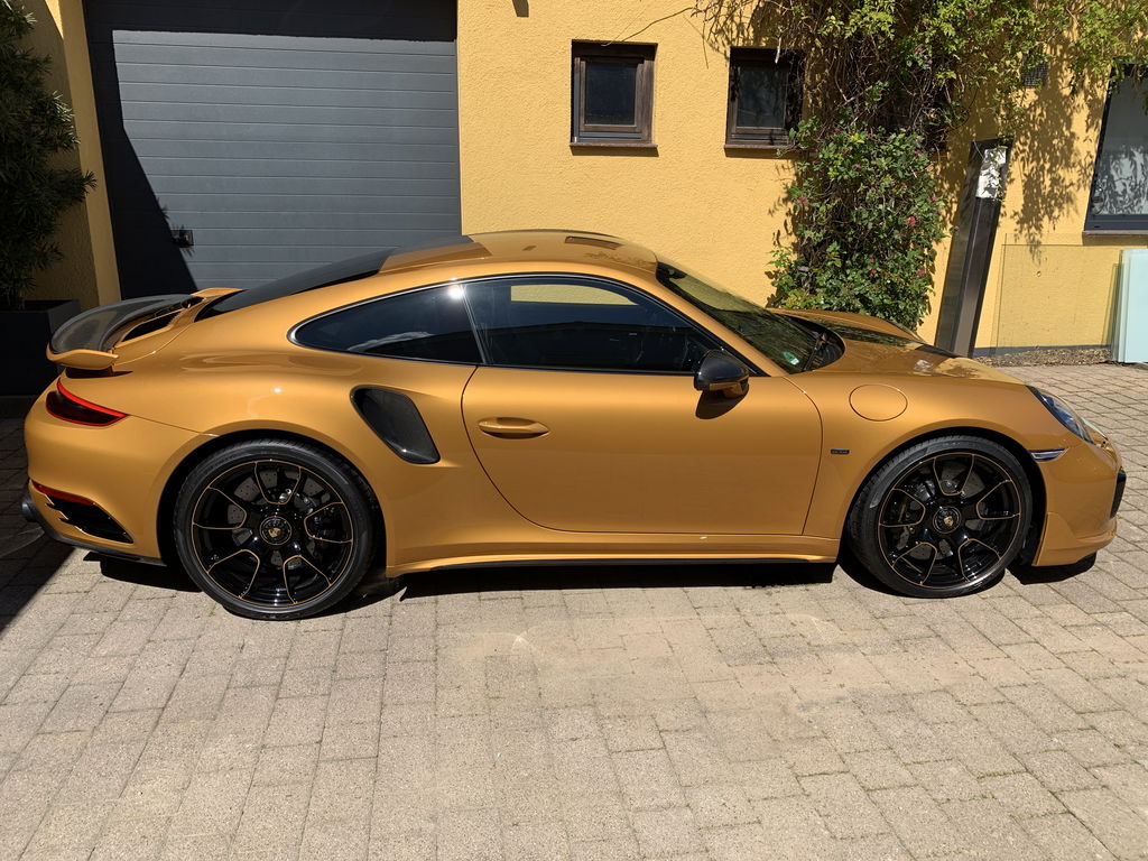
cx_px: 574
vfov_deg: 53.1
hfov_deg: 67.3
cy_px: 430
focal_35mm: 26
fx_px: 862
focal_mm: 4.25
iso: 25
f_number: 1.8
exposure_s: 1/2481
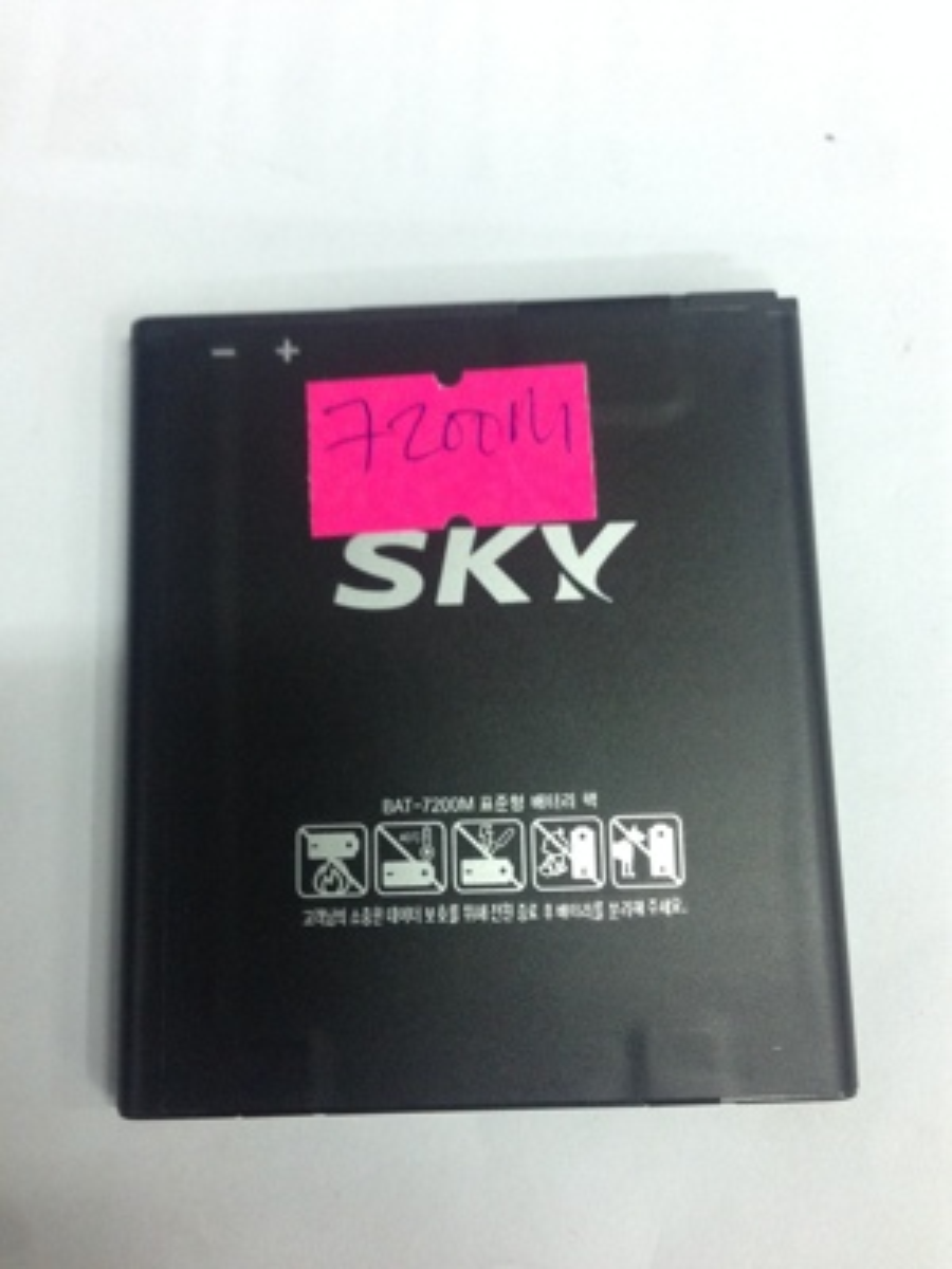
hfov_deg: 42.9
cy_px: 634
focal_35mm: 33
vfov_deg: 55.4
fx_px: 1210
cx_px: 476
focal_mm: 4.12
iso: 200
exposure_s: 1/20
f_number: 2.4
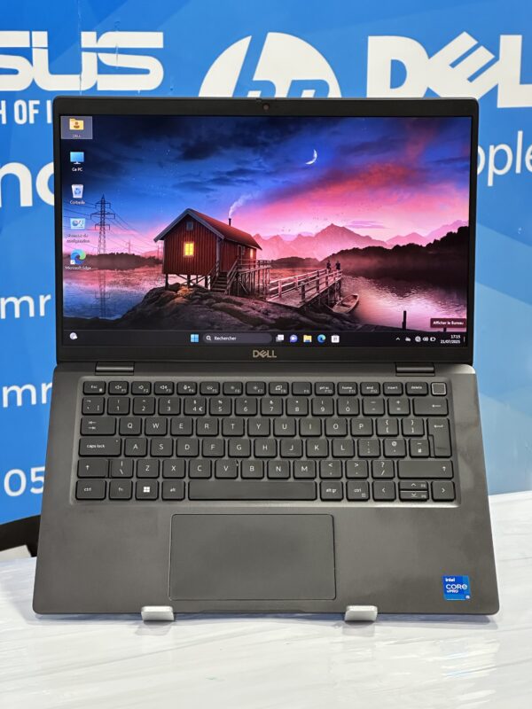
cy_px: 354
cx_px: 266
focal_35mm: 77
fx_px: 1578
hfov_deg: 19.1
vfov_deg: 25.3
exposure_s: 1/100
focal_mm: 9
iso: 250
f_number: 2.8
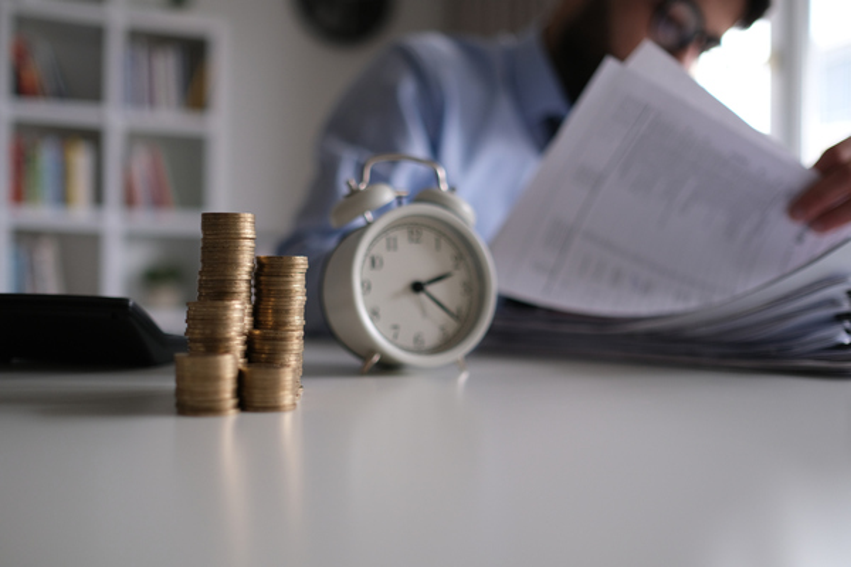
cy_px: 284
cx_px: 426
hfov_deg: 54.4
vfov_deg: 37.9
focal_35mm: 35
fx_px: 827
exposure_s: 1/300
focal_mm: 23
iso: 400
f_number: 1.4
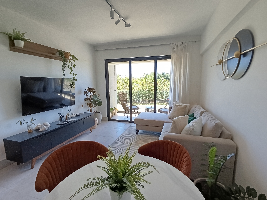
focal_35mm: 16
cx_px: 134
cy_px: 100
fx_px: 123
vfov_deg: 78.1
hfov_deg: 94.5
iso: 100
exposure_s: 1/99.9
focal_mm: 1.65
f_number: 2.2
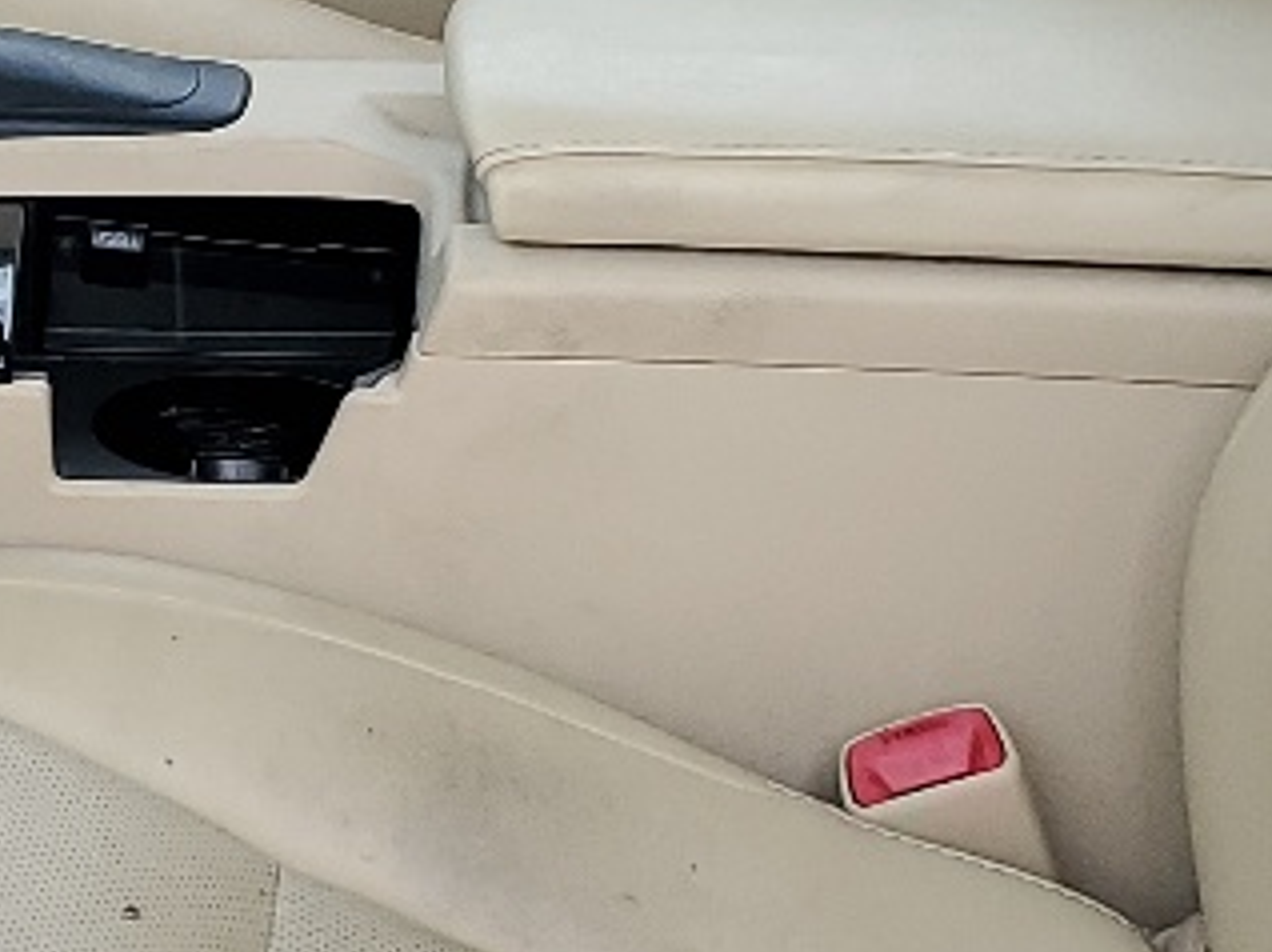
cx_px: -72
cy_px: 380
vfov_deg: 11.3
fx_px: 4810
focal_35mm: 131
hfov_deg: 14.8
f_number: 1.5
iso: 50
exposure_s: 1/204
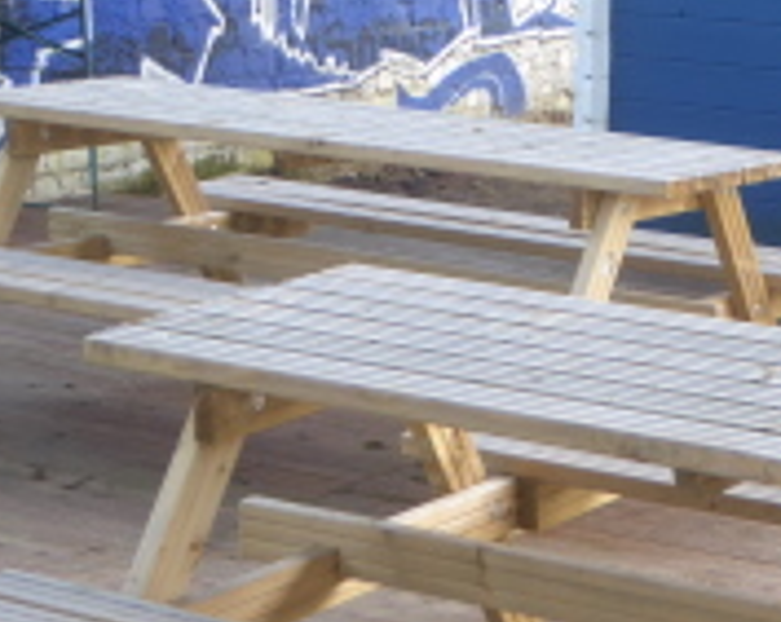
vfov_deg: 13.1
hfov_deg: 16.1
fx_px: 2700
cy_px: 207
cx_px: 781
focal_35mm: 117
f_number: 4
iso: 125
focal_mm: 8.4
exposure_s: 1/60
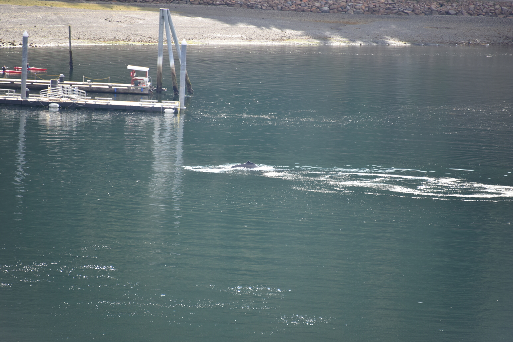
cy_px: 171
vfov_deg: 4.6
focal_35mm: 300
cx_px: 256
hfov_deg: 6.9
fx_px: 4276
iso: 560
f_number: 5.6
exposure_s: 1/640
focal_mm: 300
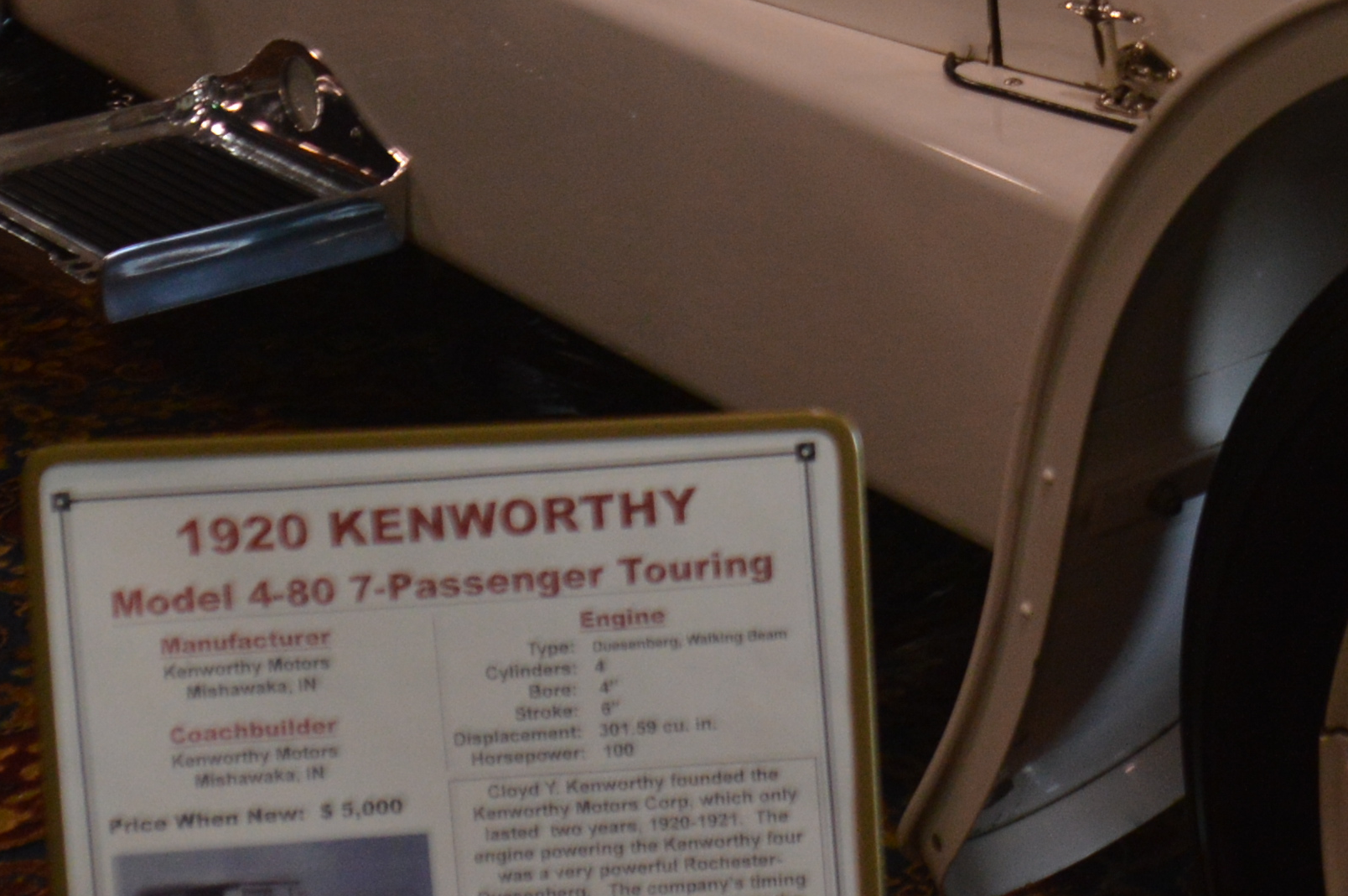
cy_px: -316
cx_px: 1343
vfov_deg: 13.0
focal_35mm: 101
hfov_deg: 19.6
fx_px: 3778
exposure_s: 1/60
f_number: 3.5
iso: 500
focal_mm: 18
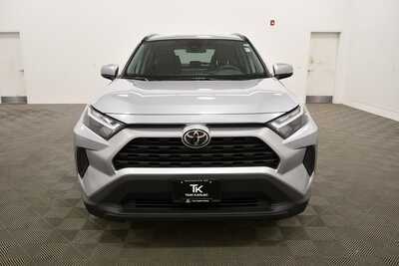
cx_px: 200
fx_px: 333
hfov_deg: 61.9
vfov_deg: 43.6
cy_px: 133
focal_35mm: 30
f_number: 5.6
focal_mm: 20
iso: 800
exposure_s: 1/125
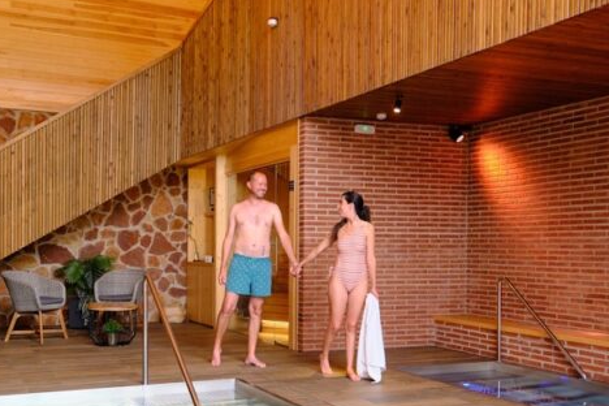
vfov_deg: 32.4
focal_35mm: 41
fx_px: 694
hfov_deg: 47.2
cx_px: 255
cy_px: 260
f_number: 2.8
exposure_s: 1/60
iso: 800
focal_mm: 16
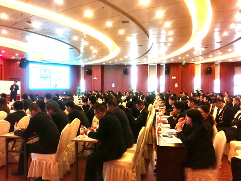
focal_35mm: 28
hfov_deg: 63.4
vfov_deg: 49.7
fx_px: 195
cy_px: 90
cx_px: 120
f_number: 2
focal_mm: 2.96
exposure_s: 1/33
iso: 302
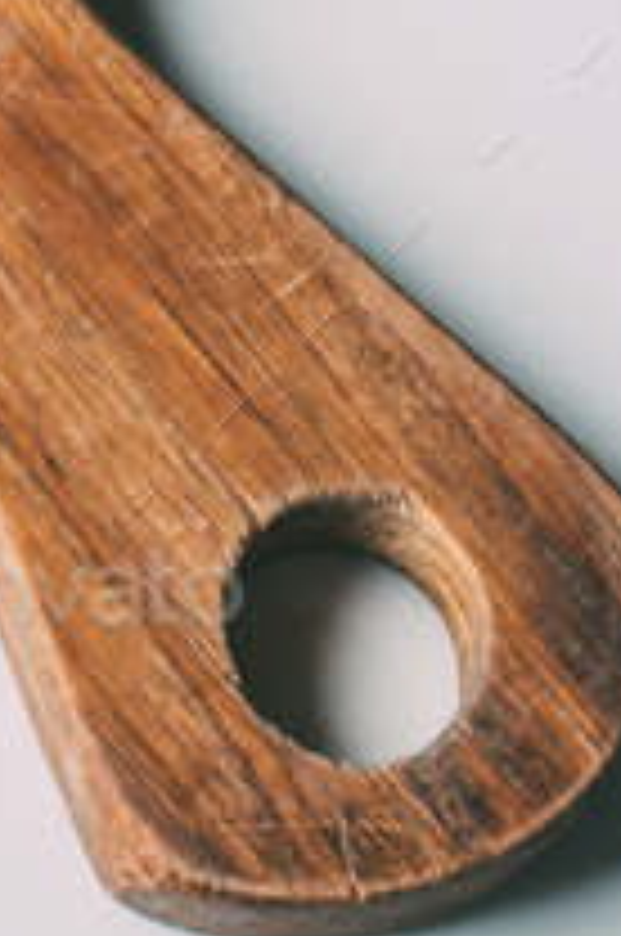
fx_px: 5529
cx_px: -648
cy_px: -792
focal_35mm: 213
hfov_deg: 6.2
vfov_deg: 9.2
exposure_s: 1/160
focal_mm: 50
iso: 100
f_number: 7.1
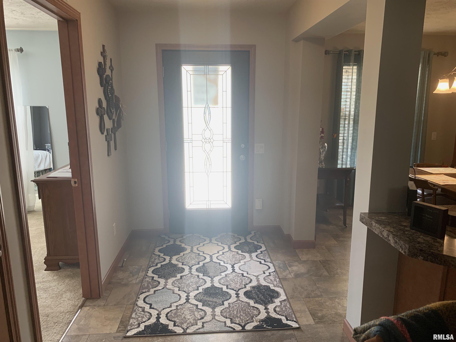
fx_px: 343
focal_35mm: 26
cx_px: 228
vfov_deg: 53.1
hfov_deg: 67.3
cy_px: 171
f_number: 1.8
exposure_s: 1/60
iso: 64
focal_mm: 4.25
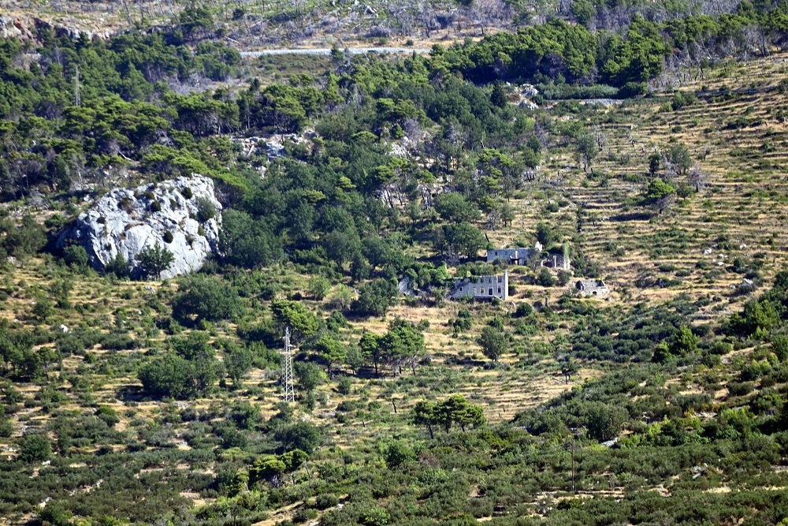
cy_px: 263
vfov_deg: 4.6
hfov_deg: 6.9
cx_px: 394
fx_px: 6567
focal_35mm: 300
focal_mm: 300
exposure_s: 1/320
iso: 110
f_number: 5.6
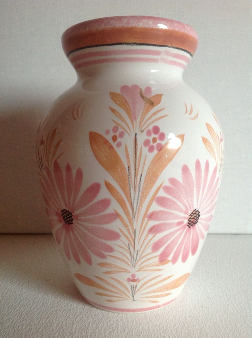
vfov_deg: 52.7
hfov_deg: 40.6
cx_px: 126
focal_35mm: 35
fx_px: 341
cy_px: 169
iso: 200
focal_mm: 4.28
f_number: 2.4
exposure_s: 1/15
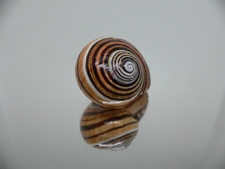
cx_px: 112
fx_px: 227
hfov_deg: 52.6
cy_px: 84
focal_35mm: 35
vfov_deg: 40.7
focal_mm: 4.6
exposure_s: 1/50
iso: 200
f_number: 2.8
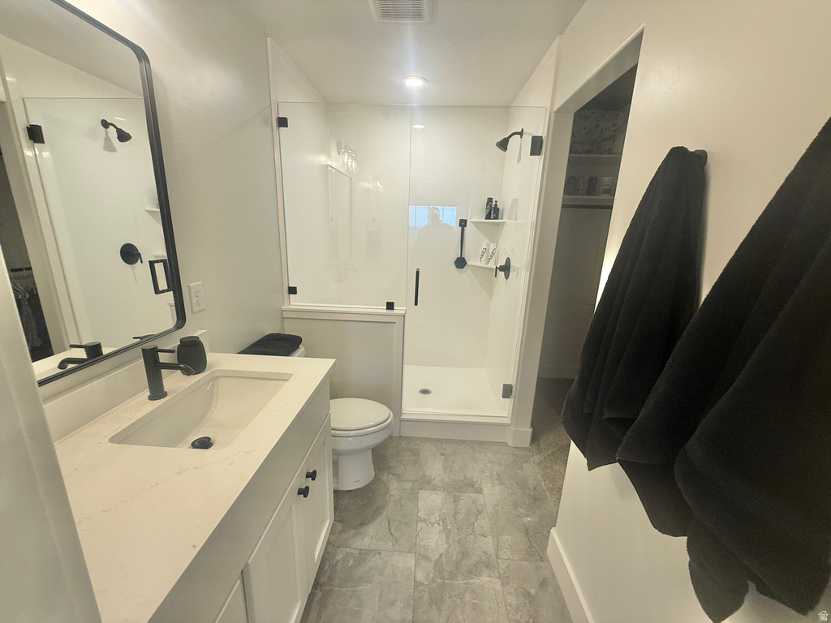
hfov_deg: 102.1
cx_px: 416
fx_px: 336
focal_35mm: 14
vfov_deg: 85.7
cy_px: 312
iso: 125
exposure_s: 1/120
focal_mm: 2.22
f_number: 2.2
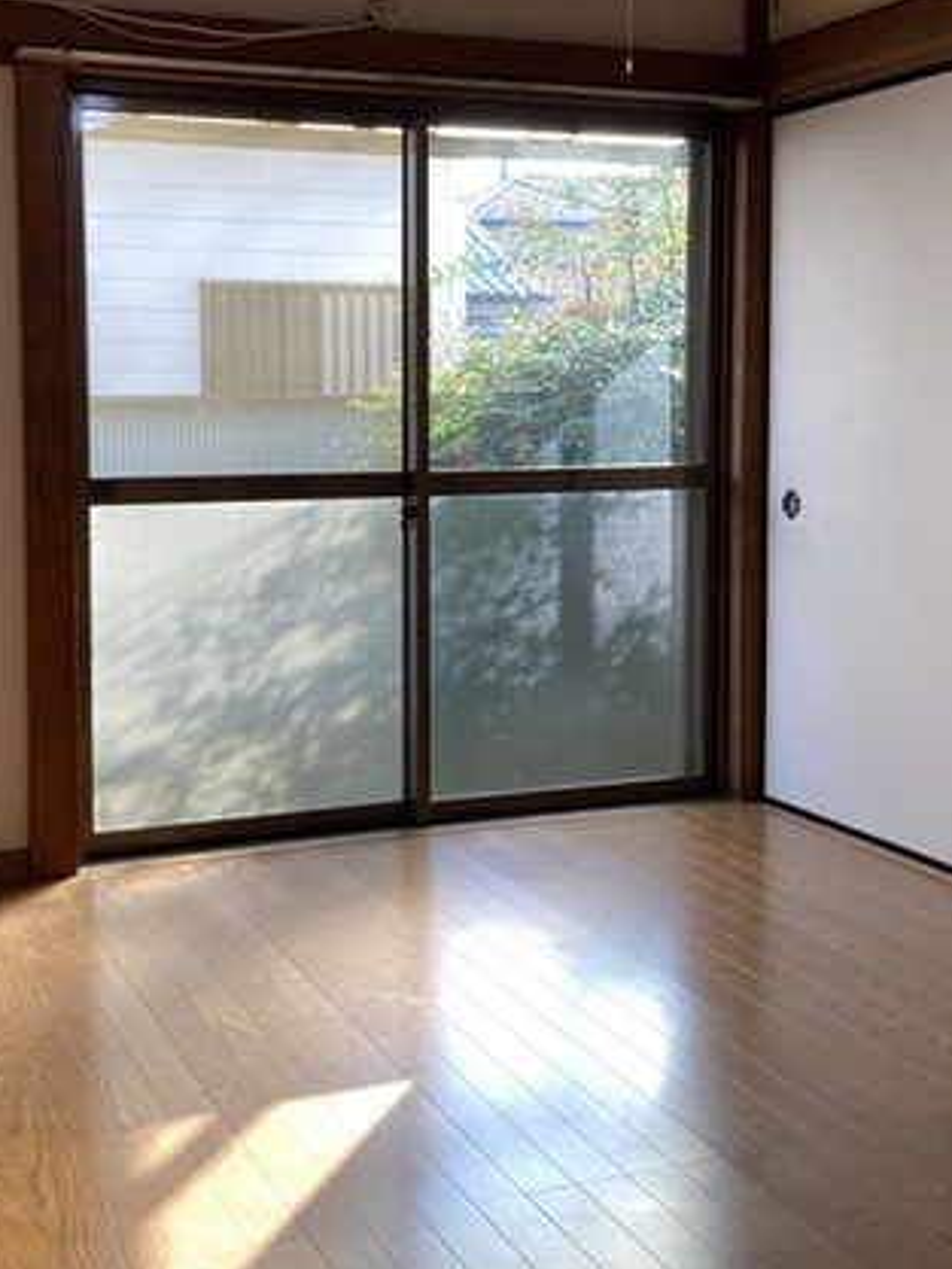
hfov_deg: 30.8
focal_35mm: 47
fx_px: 1723
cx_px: 388
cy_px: 514
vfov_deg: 40.3
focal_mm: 3.99
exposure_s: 1/106
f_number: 1.8
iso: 20
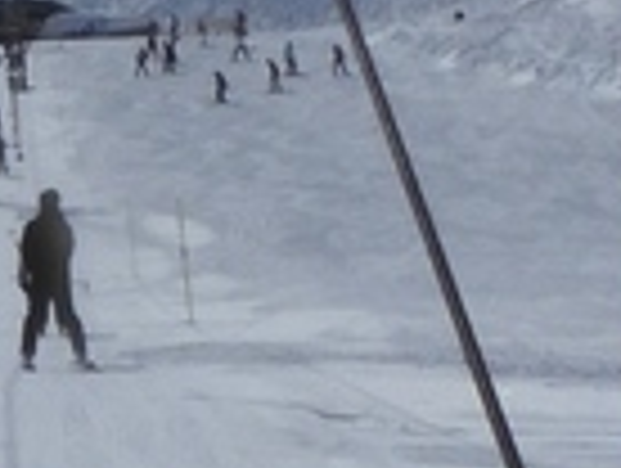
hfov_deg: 10.7
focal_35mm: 165
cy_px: 122
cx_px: -711
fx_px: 2965
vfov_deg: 9.0
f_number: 8
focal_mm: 4.3
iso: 100
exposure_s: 1/2000
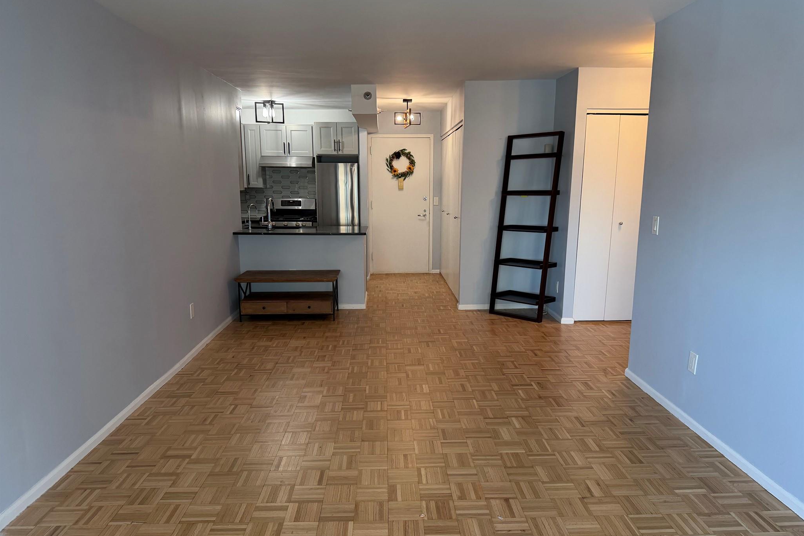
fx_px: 558
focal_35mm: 25
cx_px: 402
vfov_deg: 51.2
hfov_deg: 71.5
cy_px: 290
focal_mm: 6.76
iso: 200
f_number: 1.78
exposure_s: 1/120
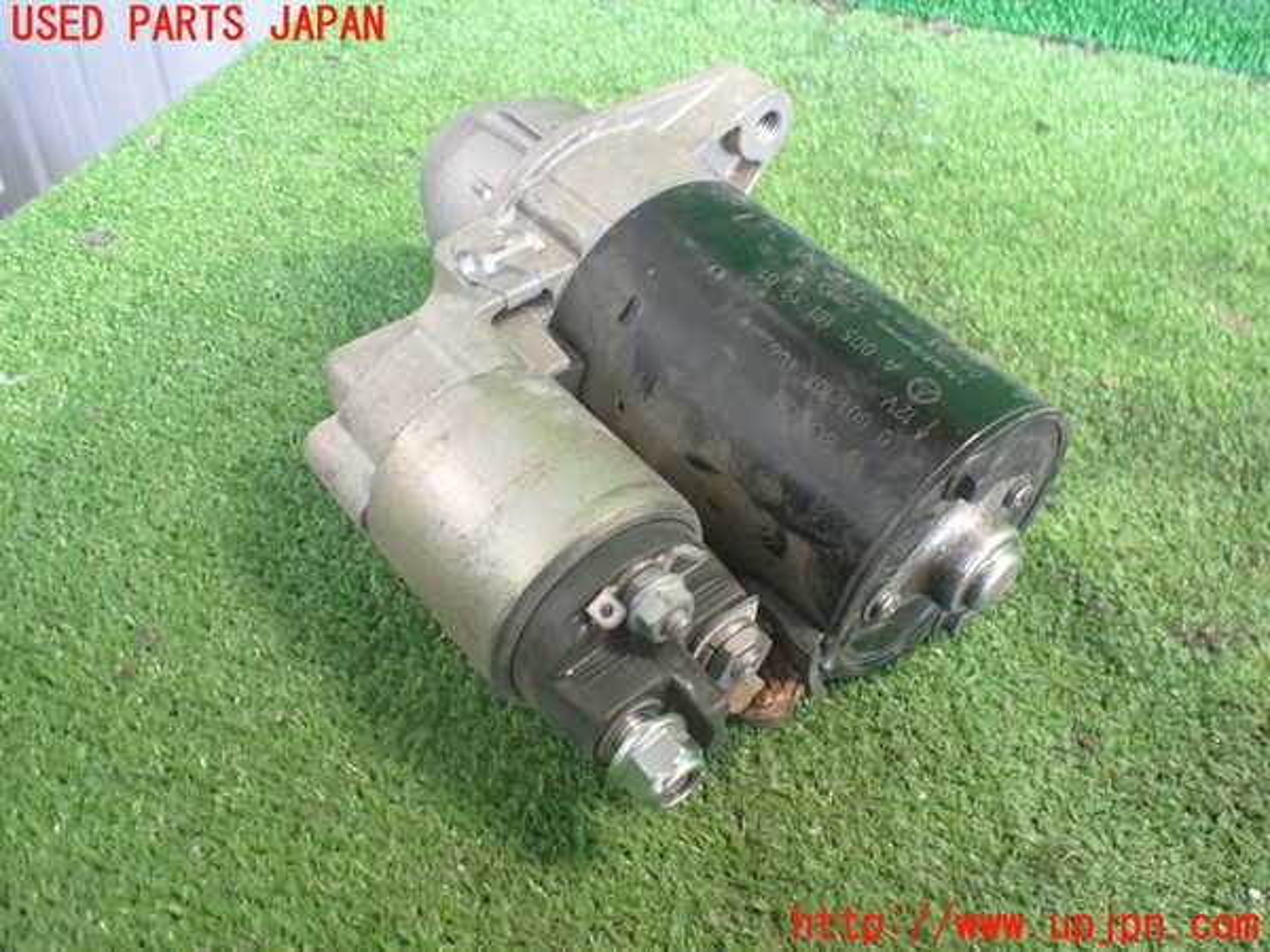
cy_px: 476
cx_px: 635
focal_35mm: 30
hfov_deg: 60.0
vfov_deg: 46.8
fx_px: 1101
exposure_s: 1/30
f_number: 2.3
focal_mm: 5.4
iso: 800
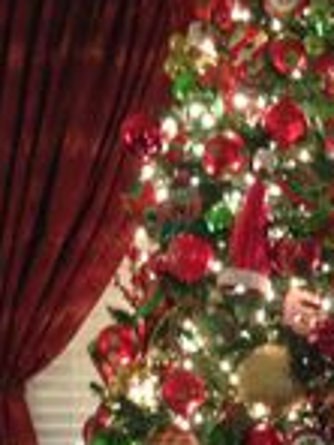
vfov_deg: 21.6
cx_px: 373
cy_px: 379
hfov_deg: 16.1
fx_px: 1145
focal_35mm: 89
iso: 400
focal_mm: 4.12
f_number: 2.4
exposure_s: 1/15
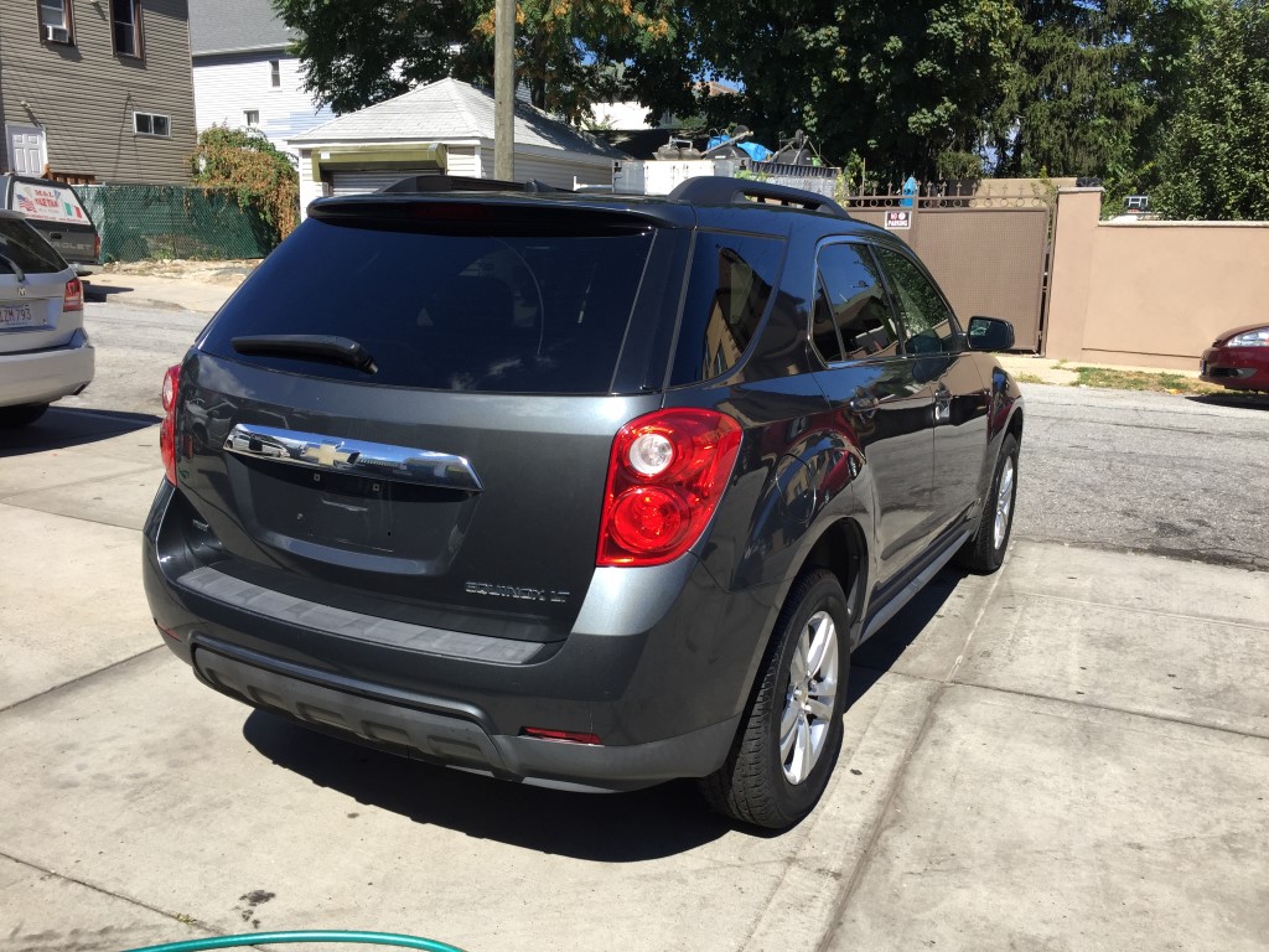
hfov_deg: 61.7
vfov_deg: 48.2
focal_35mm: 29
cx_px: 634
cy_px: 476
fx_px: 1063
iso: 32
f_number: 2.2
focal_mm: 4.15
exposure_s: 1/1130
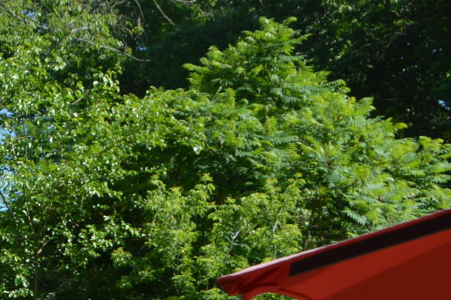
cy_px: 287
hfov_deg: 13.7
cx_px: -394
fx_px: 1652
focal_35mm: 132
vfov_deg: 10.3
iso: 100
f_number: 6.3
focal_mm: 20
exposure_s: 1/160
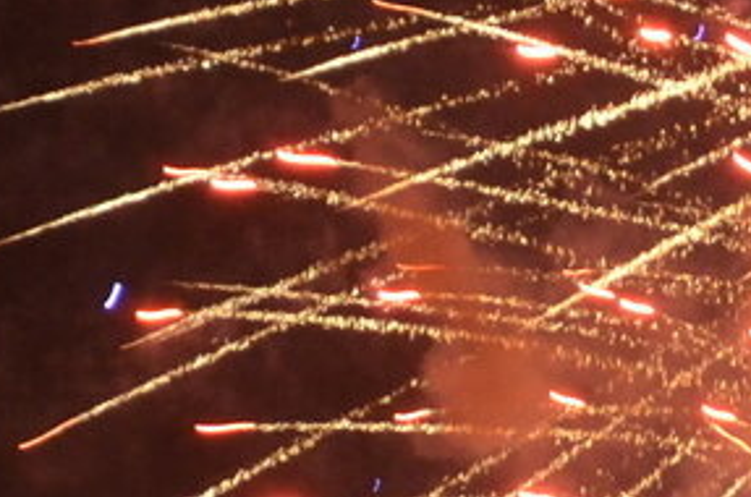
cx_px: 1764
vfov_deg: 2.1
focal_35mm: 663
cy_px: 738
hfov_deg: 3.1
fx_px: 13800
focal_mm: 66
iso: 800
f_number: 6.3
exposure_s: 1/15
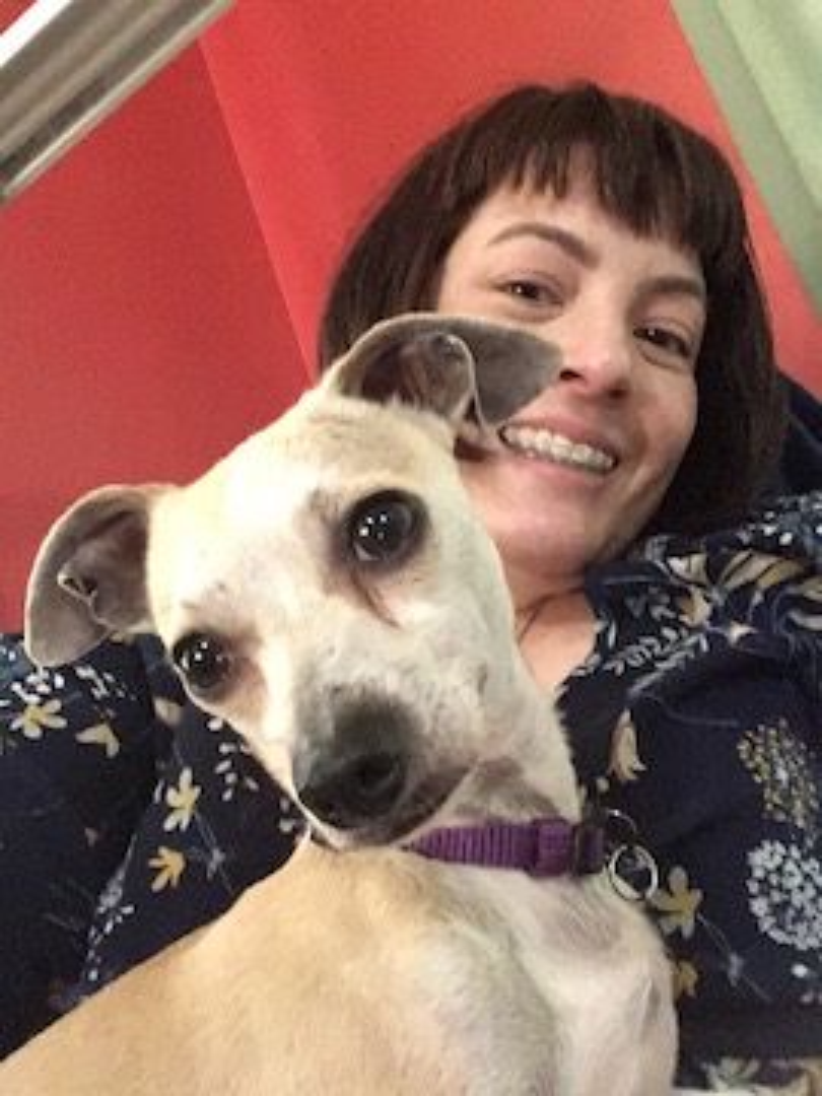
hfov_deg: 45.4
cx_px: 411
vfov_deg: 58.4
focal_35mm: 31
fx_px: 982
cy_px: 548
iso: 1250
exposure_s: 1/15
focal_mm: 2.15
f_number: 2.4
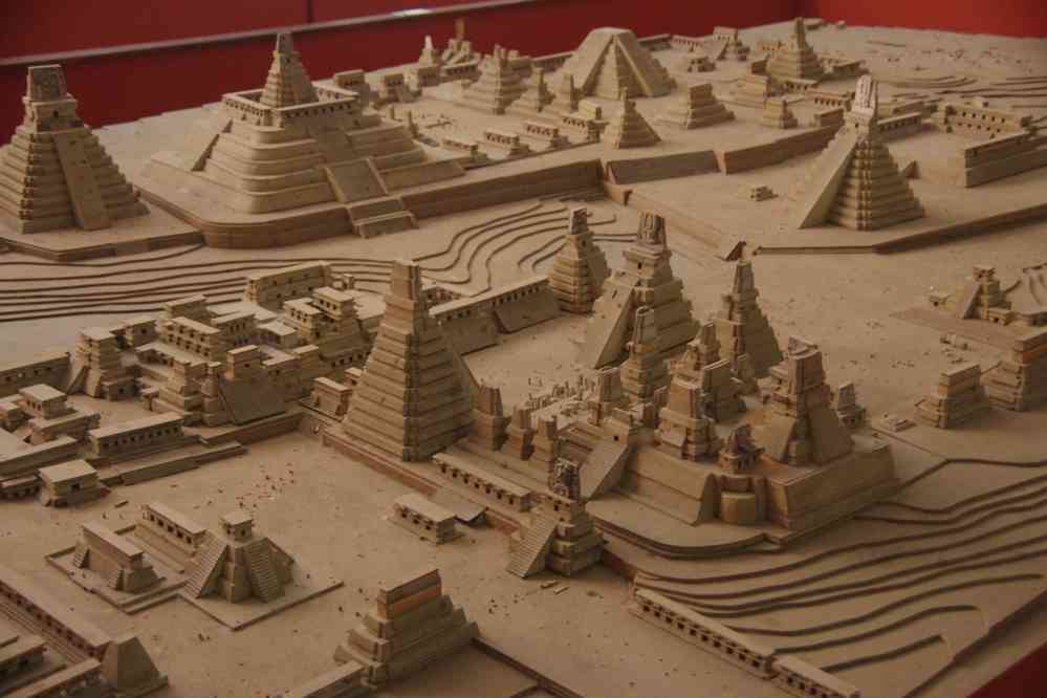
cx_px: 524
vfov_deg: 25.8
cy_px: 349
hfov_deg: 37.9
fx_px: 1527
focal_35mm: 52
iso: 3200
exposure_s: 1/15
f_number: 4
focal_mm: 35
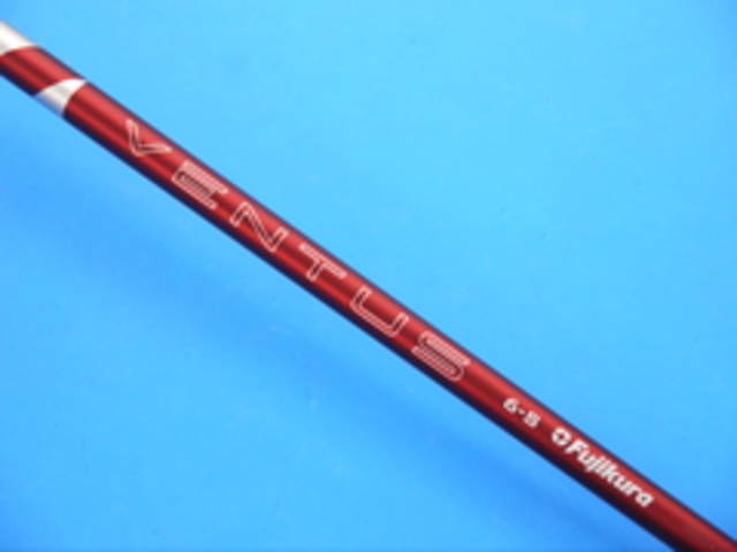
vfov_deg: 17.6
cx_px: 368
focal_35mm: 84
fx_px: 1788
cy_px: 276
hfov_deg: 23.3
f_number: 5.6
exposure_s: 1/80
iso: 800
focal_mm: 42
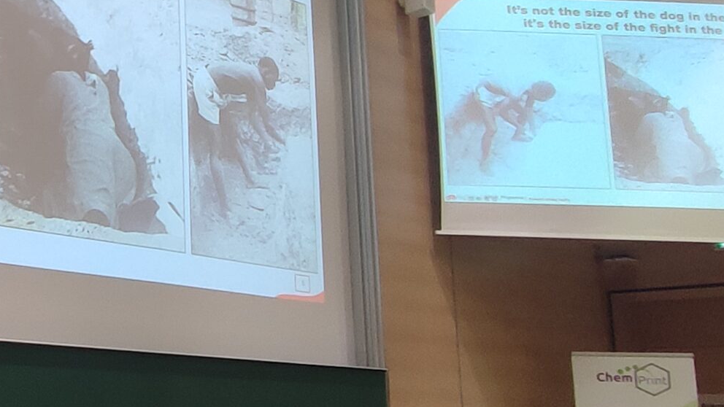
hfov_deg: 34.2
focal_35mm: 45
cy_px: 264
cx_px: -191
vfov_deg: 26.4
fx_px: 864
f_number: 2.2
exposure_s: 1/50
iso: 256
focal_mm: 1.65
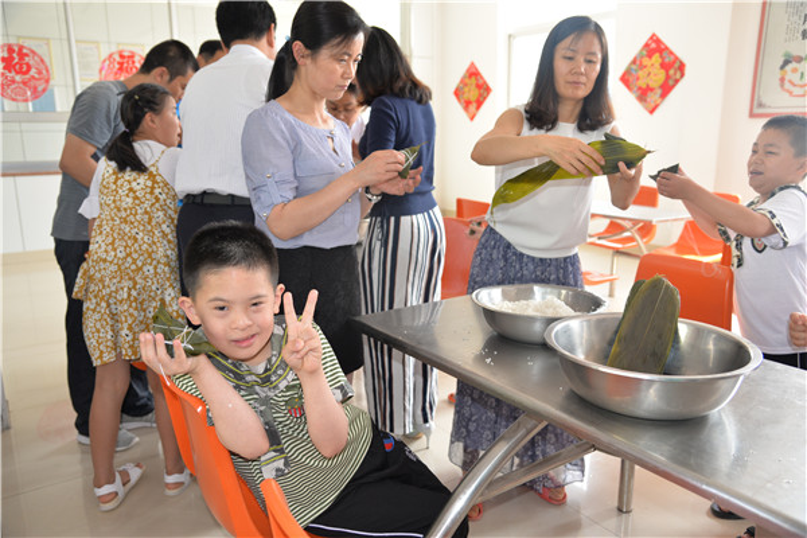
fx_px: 672
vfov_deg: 43.6
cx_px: 404
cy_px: 269
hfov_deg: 61.9
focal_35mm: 30
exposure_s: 1/80
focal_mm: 30
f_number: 4
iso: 400
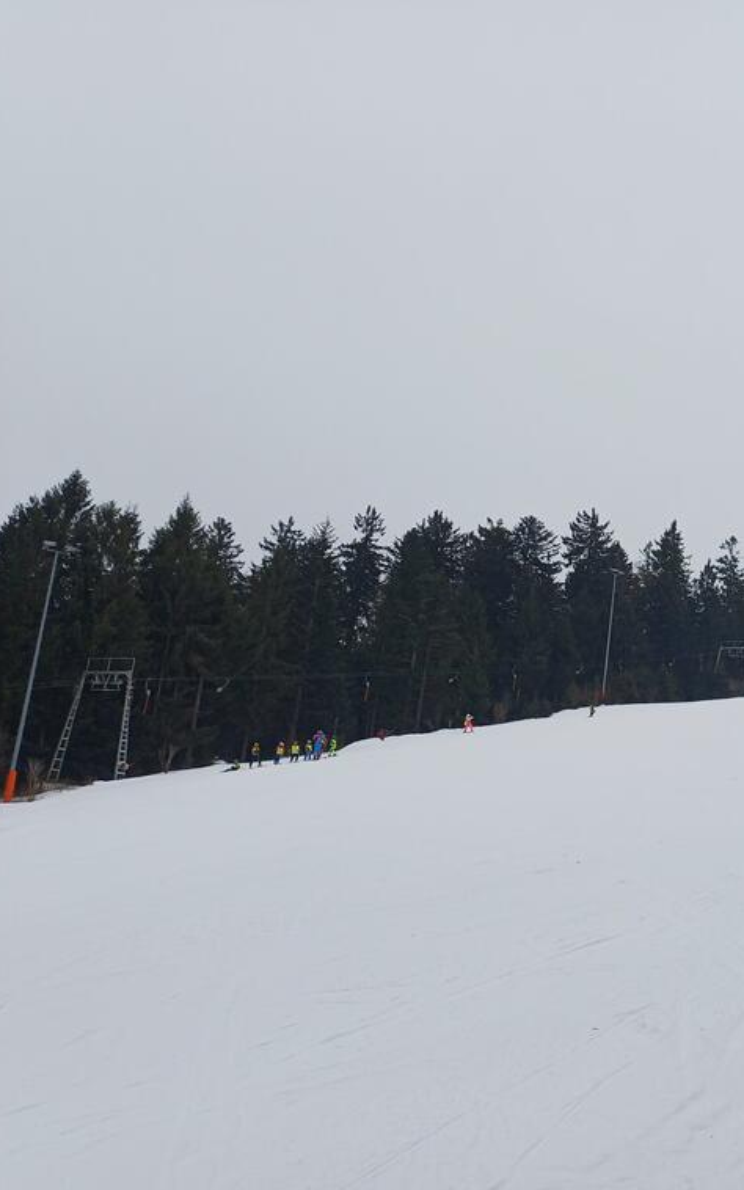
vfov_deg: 54.0
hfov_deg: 32.9
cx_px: 717
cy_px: 604
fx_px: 1167
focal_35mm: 36
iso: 50
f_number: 1.8
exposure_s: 1/537
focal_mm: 4.65
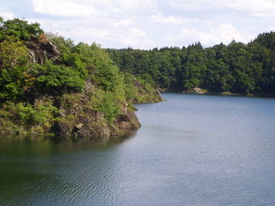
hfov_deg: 22.5
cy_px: 103
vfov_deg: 17.0
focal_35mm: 87
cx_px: 138
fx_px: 691
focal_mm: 14.3
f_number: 4.3
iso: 80
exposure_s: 1/500
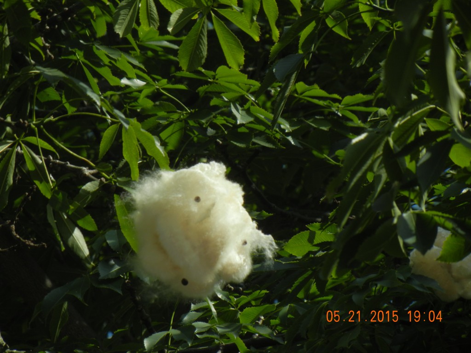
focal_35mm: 229
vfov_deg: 6.5
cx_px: 236
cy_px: 176
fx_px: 3116
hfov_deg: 8.6
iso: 160
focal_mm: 41.2
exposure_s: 1/267
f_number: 9.6
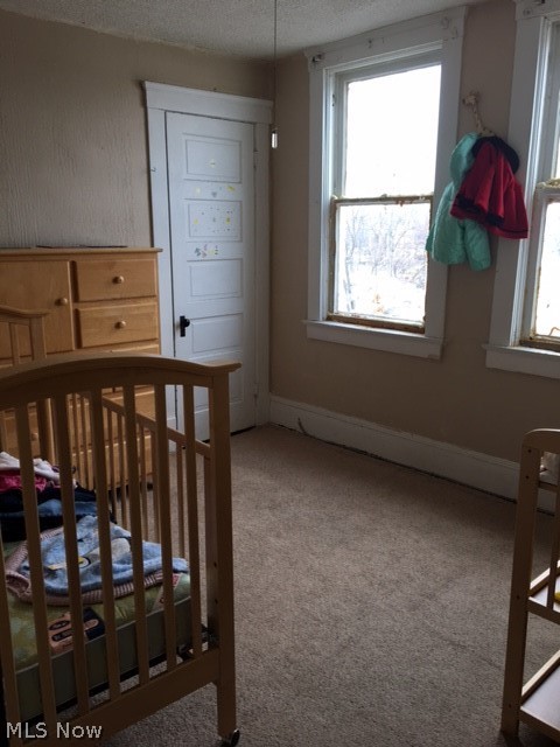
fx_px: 626
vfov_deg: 61.7
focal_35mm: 29
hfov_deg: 48.2
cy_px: 374
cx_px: 280
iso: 40
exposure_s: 1/100
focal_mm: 4.15
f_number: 2.2
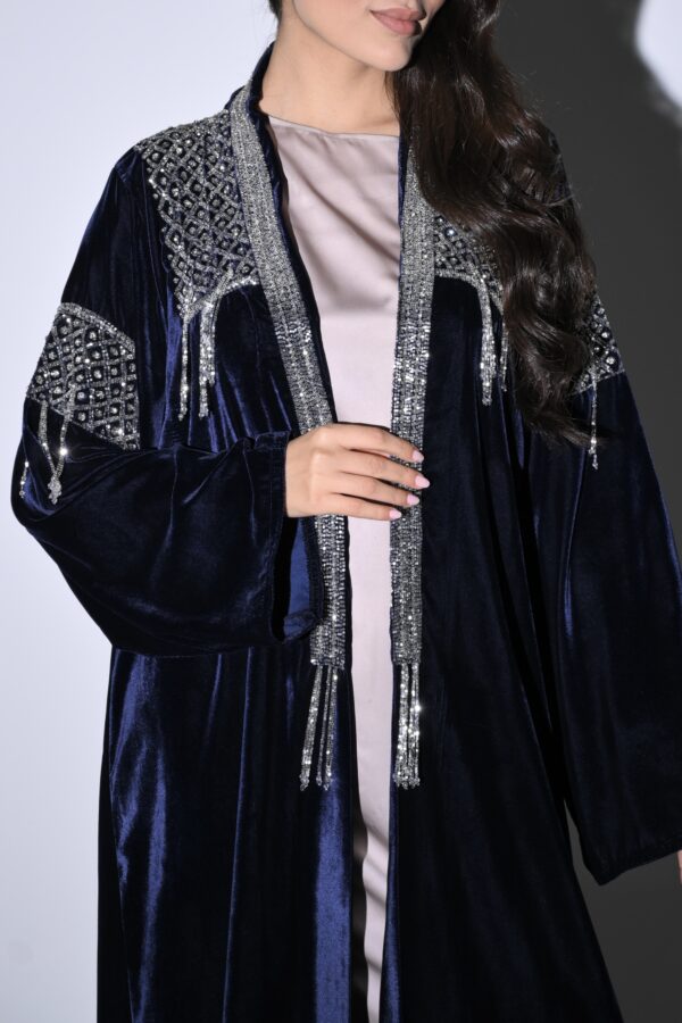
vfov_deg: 32.4
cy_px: 512
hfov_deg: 21.9
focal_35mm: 62
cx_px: 341
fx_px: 1762
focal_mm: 62
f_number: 4
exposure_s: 1/200
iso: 400
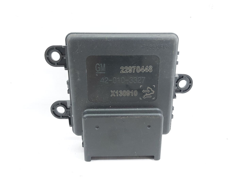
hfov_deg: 71.6
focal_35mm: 24
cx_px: 118
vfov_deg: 56.8
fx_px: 164
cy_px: 88
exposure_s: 1/50
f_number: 1.8
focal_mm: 5.23
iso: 125
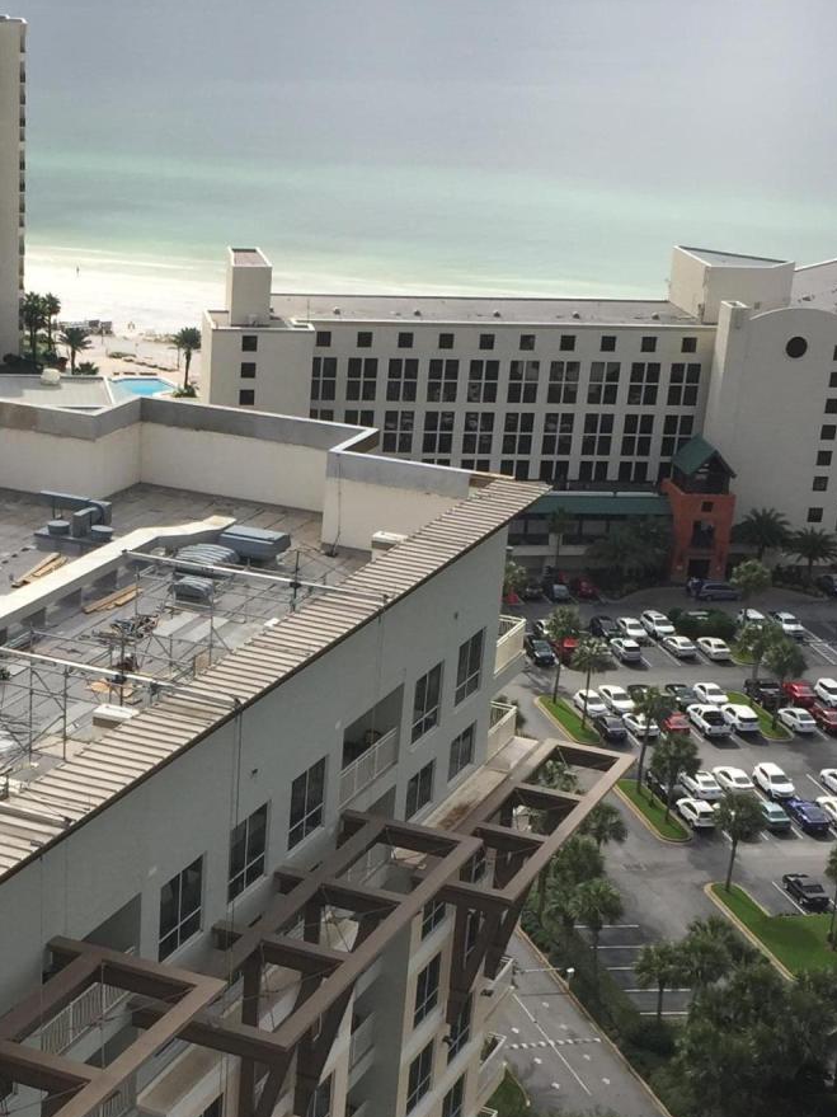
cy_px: 820
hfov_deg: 21.8
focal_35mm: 66
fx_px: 2128
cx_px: 109
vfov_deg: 29.0
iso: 32
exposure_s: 1/2475
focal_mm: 4.15
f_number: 2.2
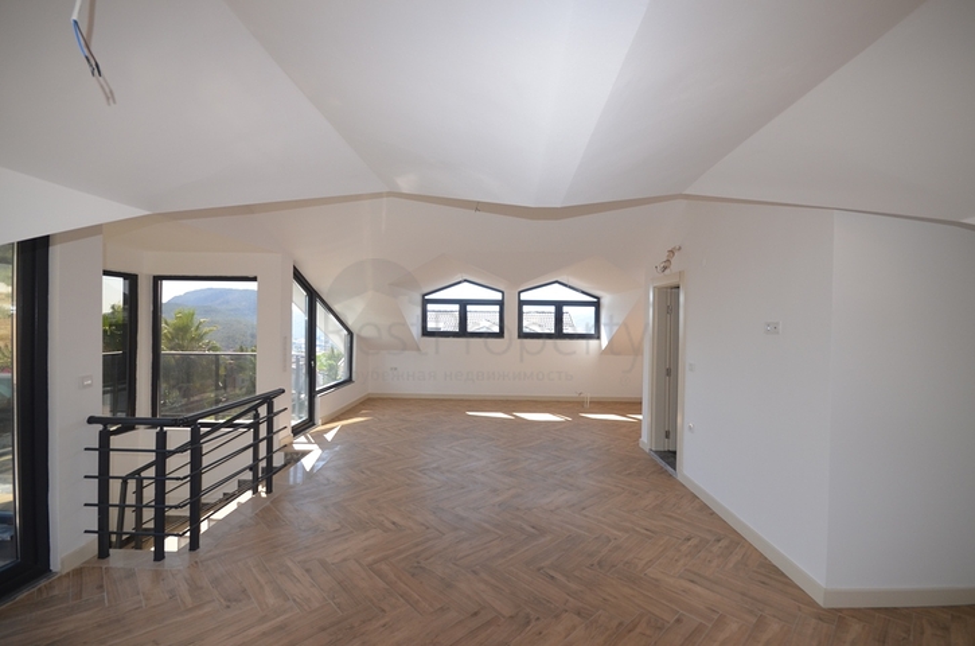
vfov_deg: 77.1
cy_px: 323
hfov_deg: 100.5
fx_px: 405
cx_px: 488
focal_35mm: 15
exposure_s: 1/200
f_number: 7.1
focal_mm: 10
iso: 400
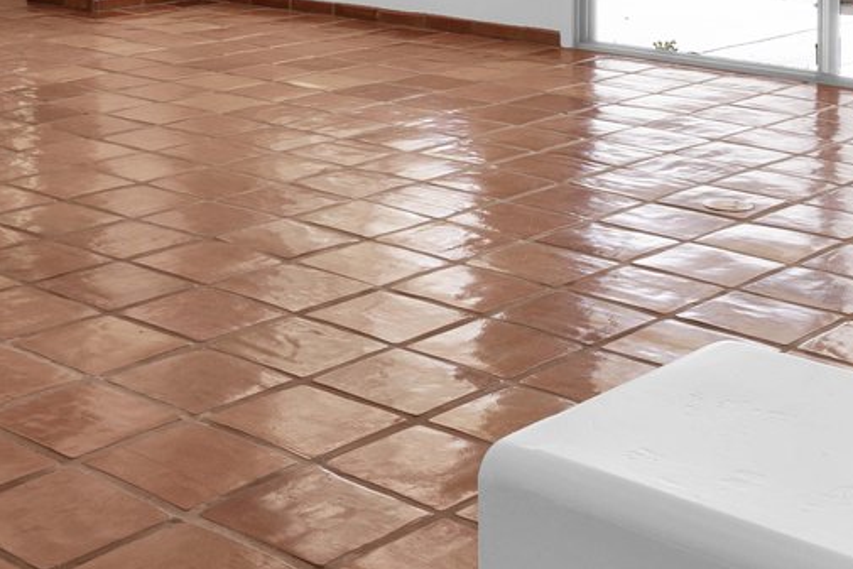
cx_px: 257
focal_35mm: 73
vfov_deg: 17.2
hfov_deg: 27.5
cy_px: -237
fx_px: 1730
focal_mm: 18
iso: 100
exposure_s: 1/8
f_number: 8
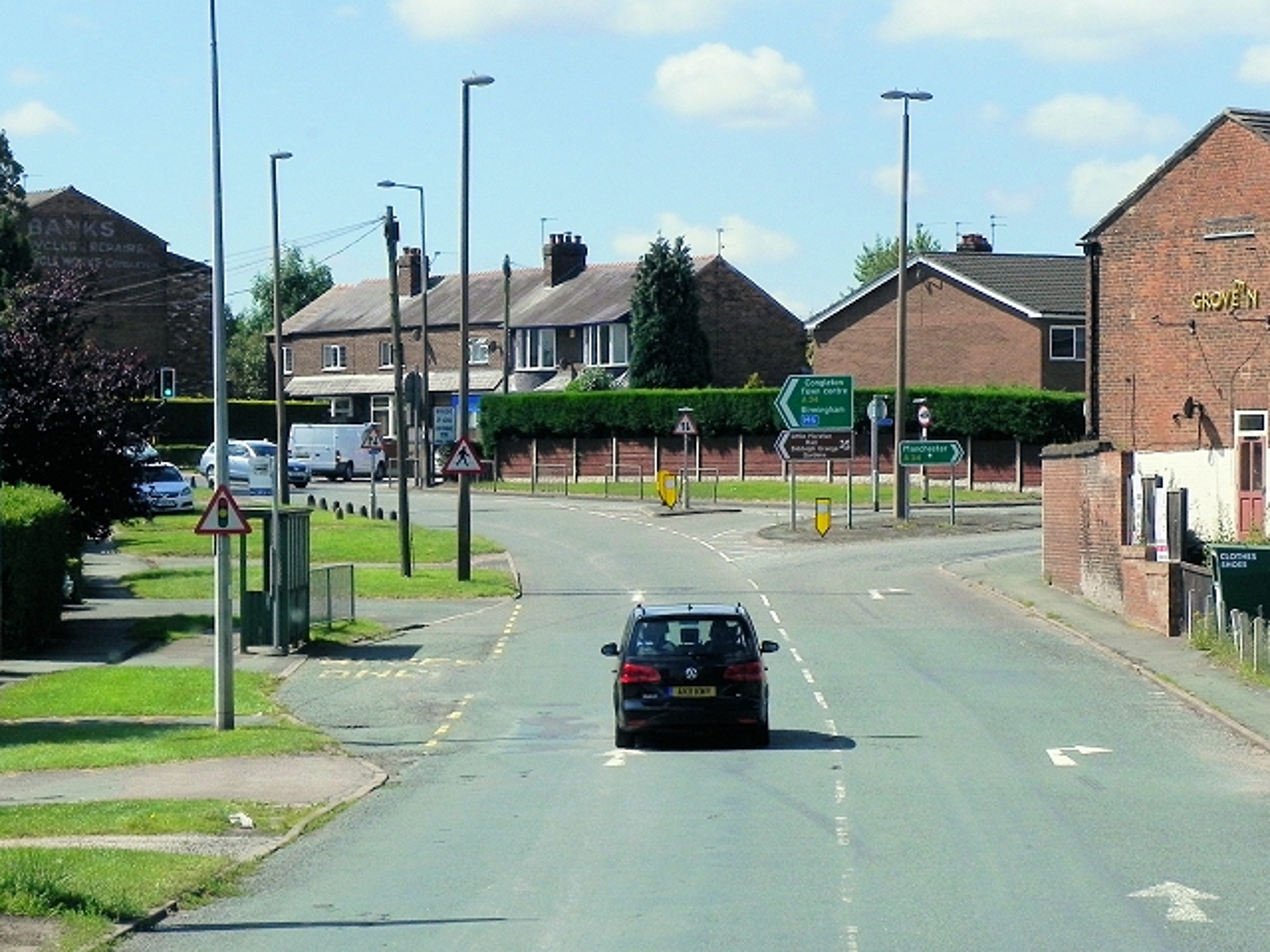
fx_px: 4293
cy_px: 476
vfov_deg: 12.7
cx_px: 635
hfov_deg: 16.8
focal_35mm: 117
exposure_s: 1/864
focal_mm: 20.8
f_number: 5.6
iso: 200
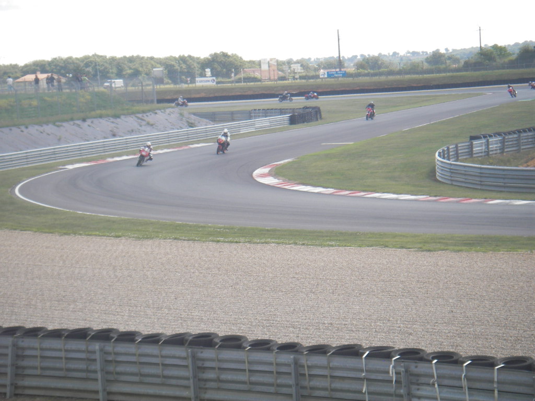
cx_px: 268
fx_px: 1762
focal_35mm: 114
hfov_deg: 17.3
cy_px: 200
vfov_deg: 13.0
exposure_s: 1/160
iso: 50
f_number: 4
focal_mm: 18.9
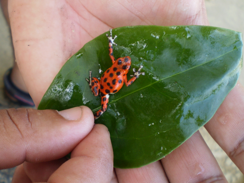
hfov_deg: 41.0
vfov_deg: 31.5
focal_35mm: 46
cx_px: 93
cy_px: 100
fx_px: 324
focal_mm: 6.3
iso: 64
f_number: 3.1
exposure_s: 1/50
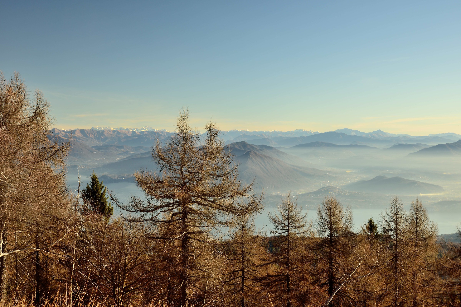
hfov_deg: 38.2
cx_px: 230
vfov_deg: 26.0
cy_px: 154
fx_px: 666
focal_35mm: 52
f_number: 13
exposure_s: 1/40
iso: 100
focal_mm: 52
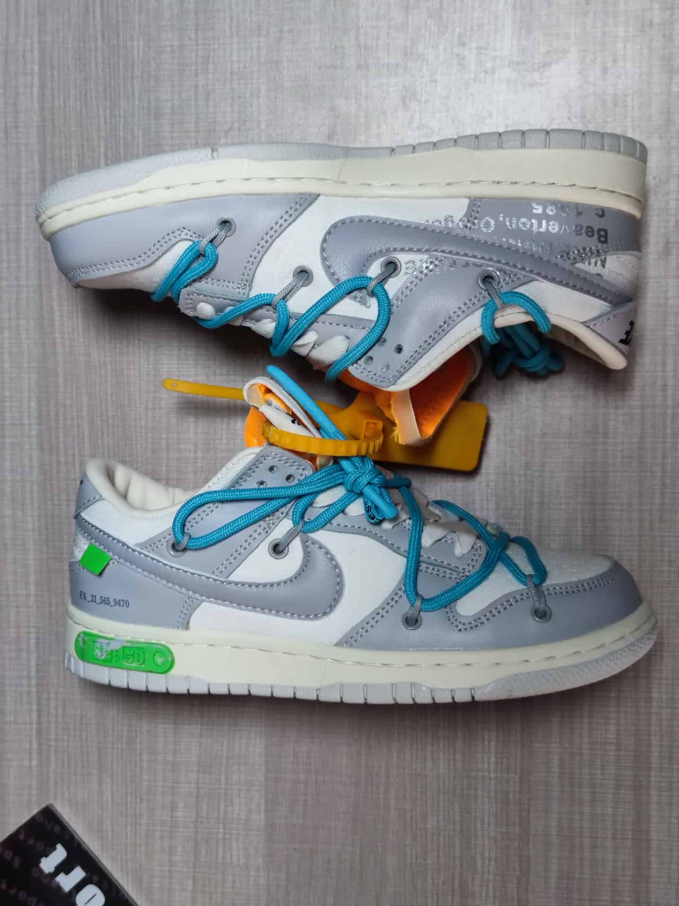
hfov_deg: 30.3
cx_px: 340
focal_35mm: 48
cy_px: 453
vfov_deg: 39.7
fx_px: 1256
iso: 255
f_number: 1.69
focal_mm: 6.72
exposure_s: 1/100
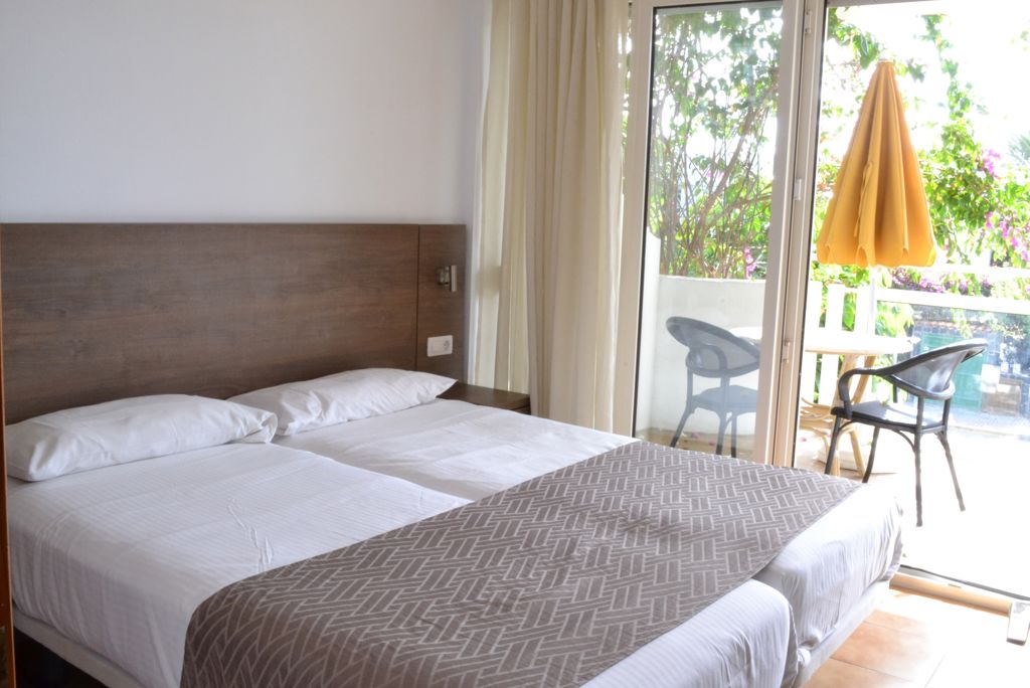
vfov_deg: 40.0
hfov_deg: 57.2
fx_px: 945
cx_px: 515
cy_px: 344
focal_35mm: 33
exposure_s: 1/15
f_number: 3.8
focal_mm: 22
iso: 1800
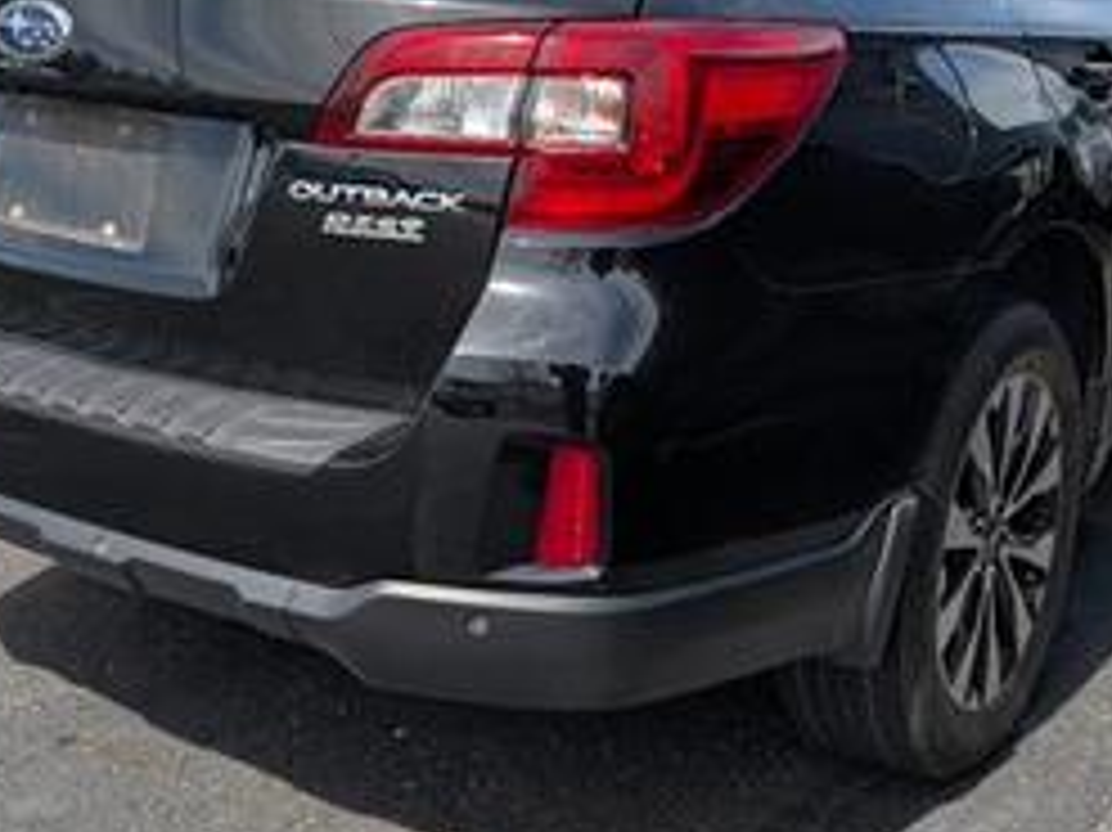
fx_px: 1573
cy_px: 198
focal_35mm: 49
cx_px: 563
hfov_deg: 38.9
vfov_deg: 29.1
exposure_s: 1/833
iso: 20
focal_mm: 6.9
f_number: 1.68
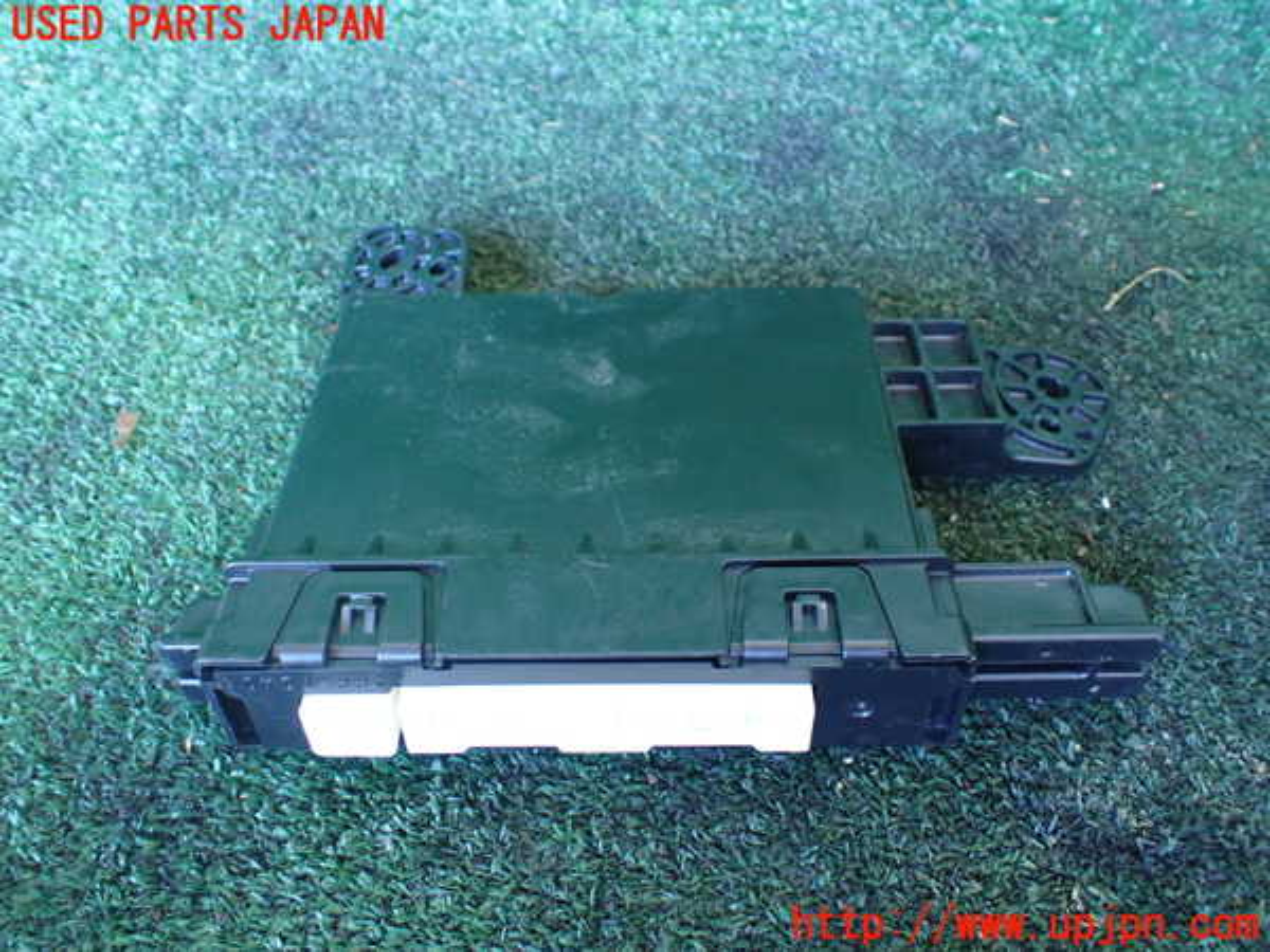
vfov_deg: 46.8
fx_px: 1101
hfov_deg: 60.0
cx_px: 635
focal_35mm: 30
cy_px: 476
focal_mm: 5.4
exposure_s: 1/30
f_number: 2.3
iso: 800
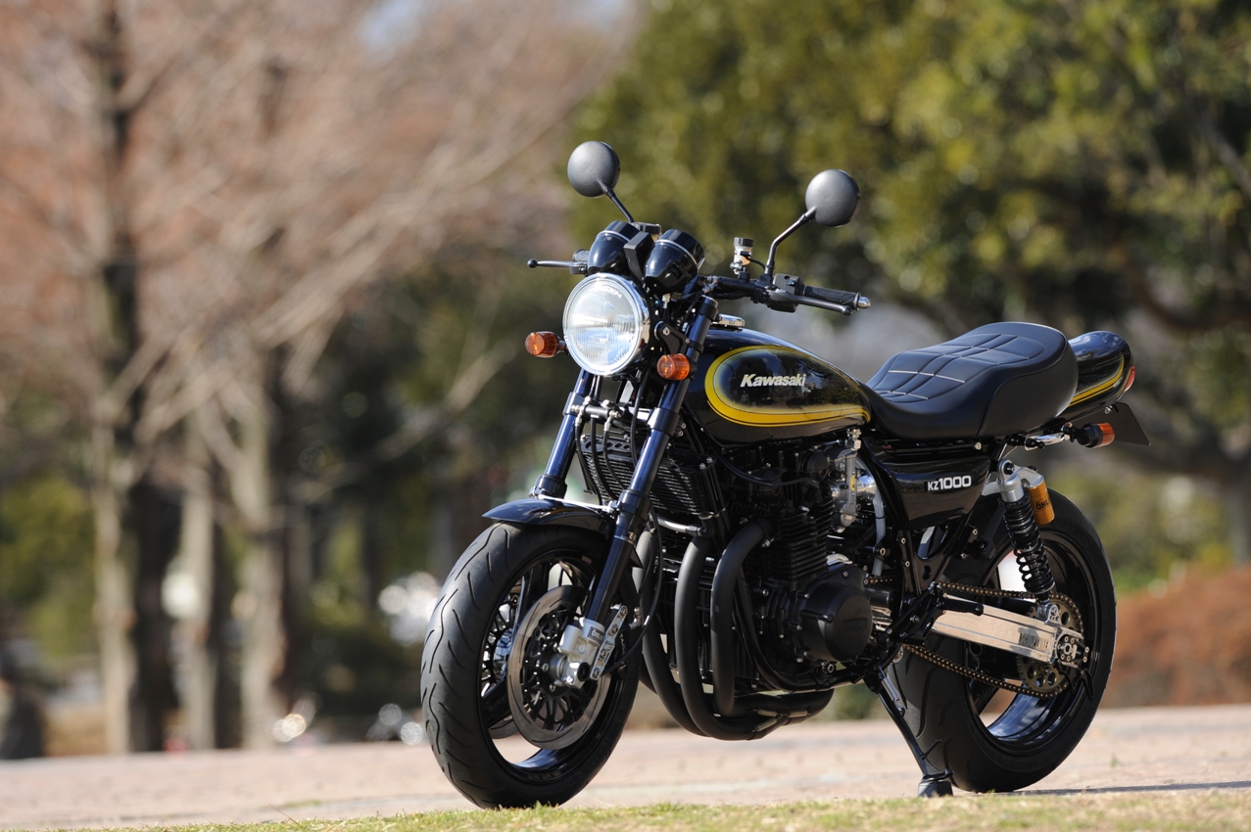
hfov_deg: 6.9
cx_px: 626
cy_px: 416
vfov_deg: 4.6
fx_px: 10419
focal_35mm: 300
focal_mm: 300
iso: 200
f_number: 5.6
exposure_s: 1/800
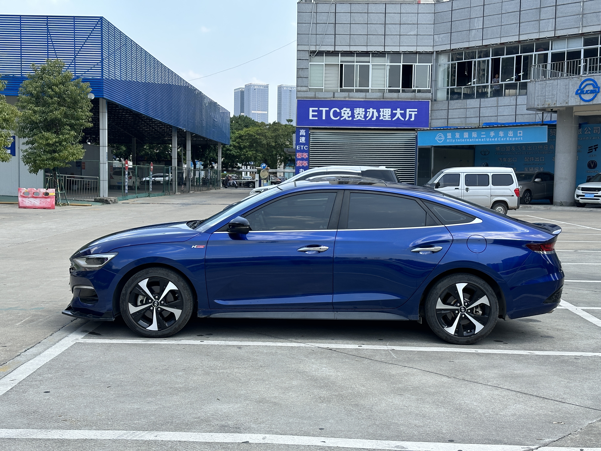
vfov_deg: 30.3
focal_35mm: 48
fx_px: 833
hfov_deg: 39.7
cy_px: 226
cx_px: 300
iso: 64
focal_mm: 6.86
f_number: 1.78
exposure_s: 1/1613
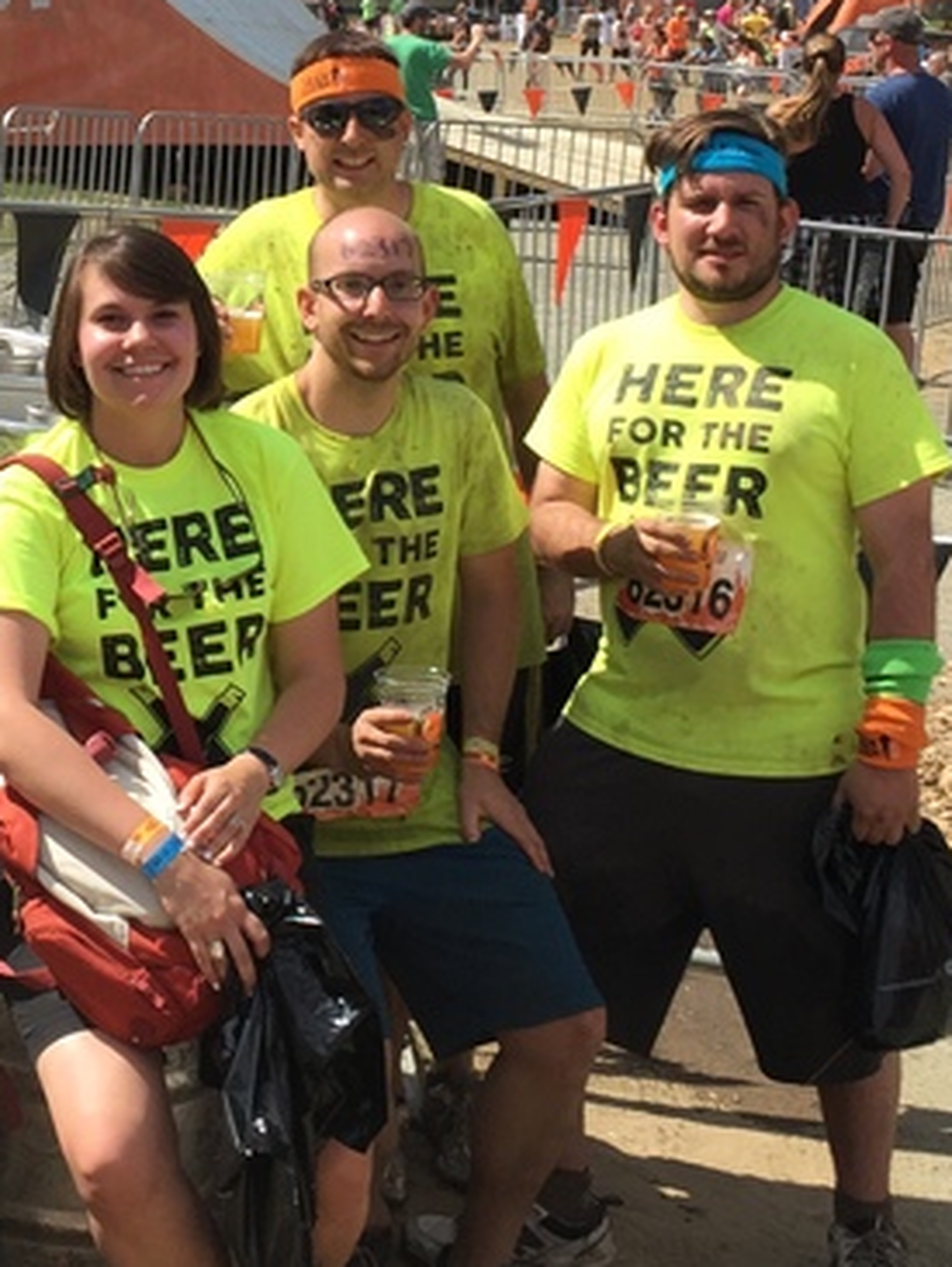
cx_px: -31
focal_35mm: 76
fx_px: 2784
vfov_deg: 25.1
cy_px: 222
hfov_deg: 18.8
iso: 32
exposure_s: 1/1799
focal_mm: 4.15
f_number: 2.2
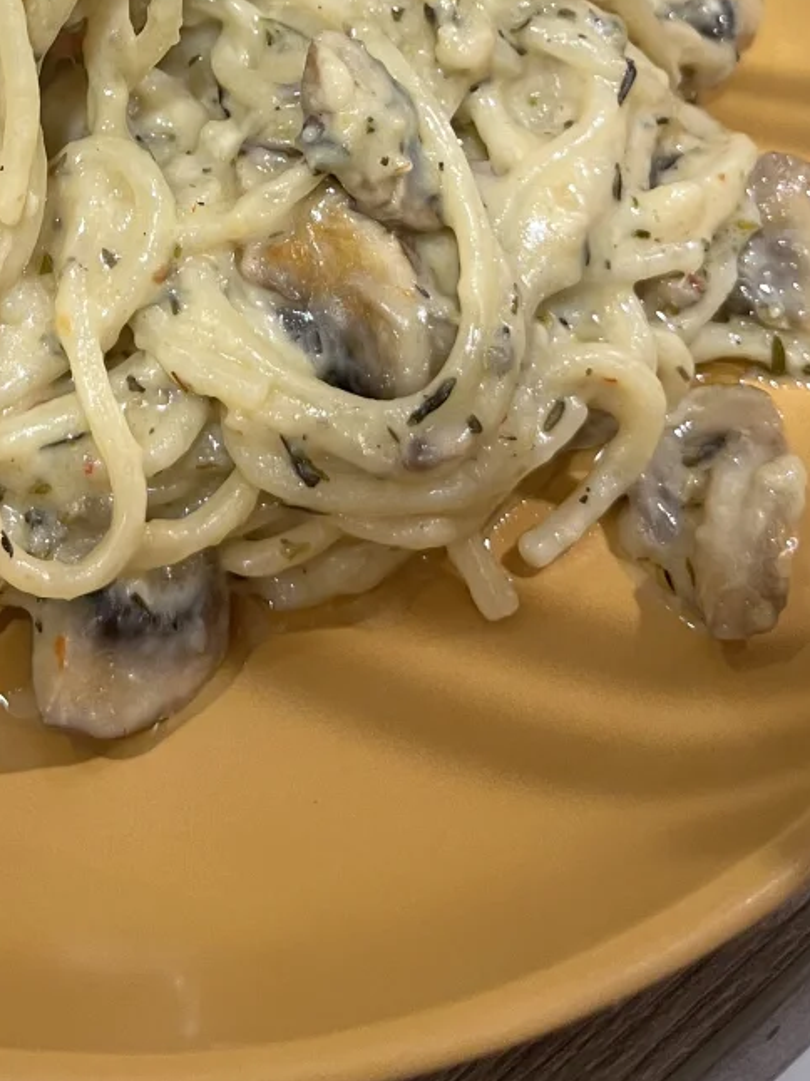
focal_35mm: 58
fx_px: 1811
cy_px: -105
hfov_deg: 24.9
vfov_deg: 29.9
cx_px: 202
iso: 125
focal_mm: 5.1
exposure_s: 1/50
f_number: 1.6
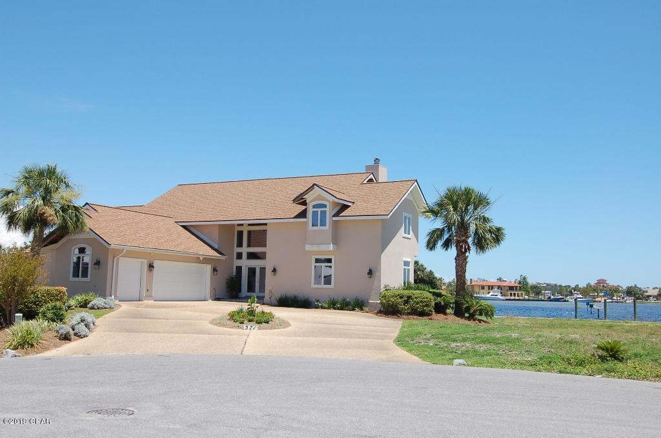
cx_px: 330
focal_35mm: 36
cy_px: 219
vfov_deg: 36.7
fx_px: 660
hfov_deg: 53.2
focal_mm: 24
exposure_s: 1/400
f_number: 10
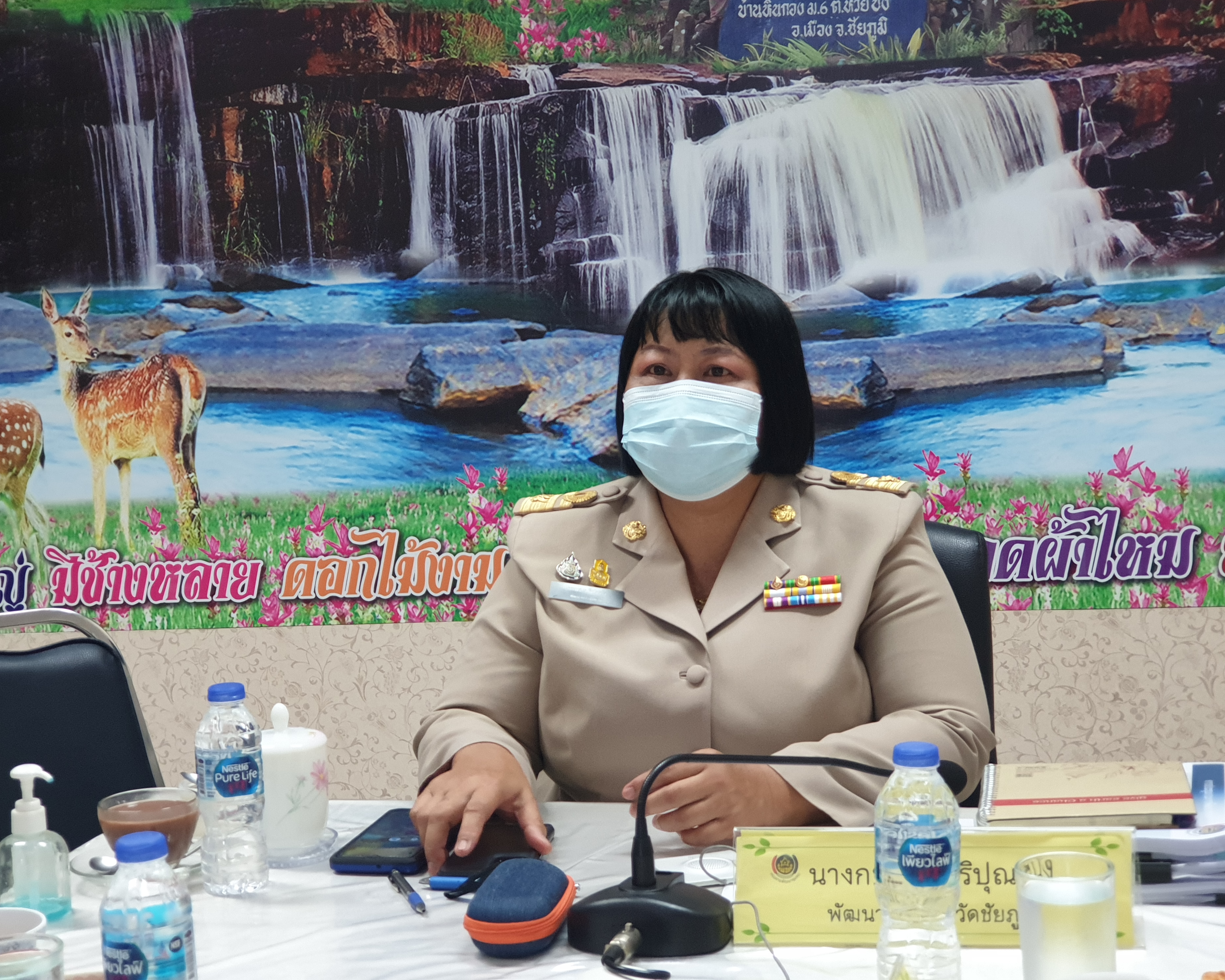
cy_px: 483
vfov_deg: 27.6
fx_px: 1994
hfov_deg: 34.1
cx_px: 639
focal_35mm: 55
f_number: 2.4
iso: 160
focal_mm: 6
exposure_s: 1/25
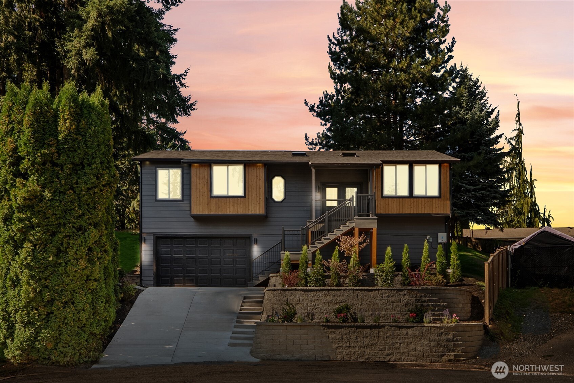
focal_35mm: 36
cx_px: 287
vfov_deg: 36.9
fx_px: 574
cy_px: 192
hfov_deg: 53.1
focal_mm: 24
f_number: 9
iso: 250
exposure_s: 1/25
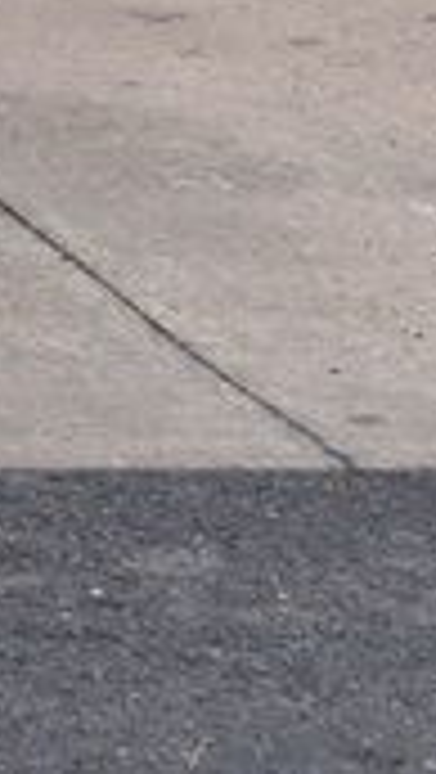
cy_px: -756
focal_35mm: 271
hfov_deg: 4.0
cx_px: -1690
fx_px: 5561
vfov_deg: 7.6
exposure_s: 1/125
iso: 400
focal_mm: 29
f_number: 9
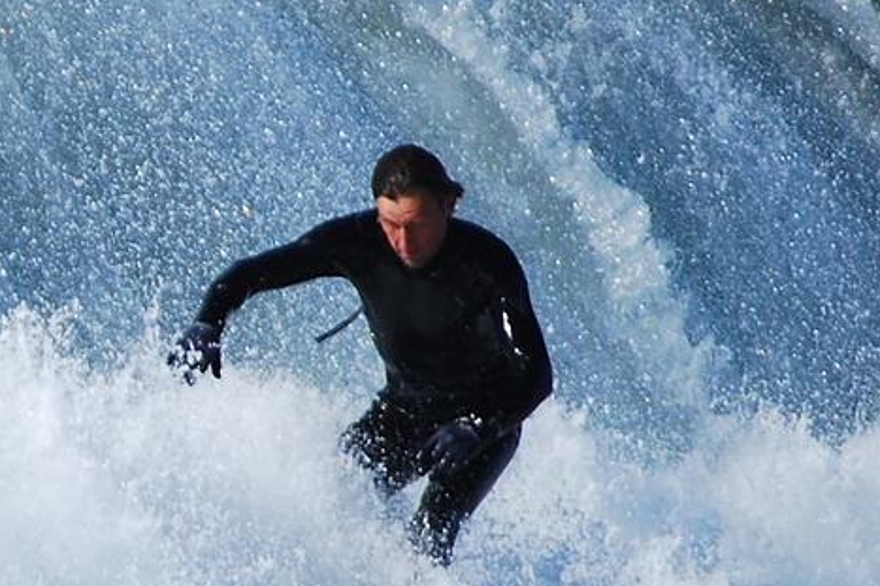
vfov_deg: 1.3
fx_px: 25192
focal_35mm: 1031
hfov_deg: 2.0
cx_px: -237
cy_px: 405
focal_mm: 200
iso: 200
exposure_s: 1/1250
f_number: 5.6
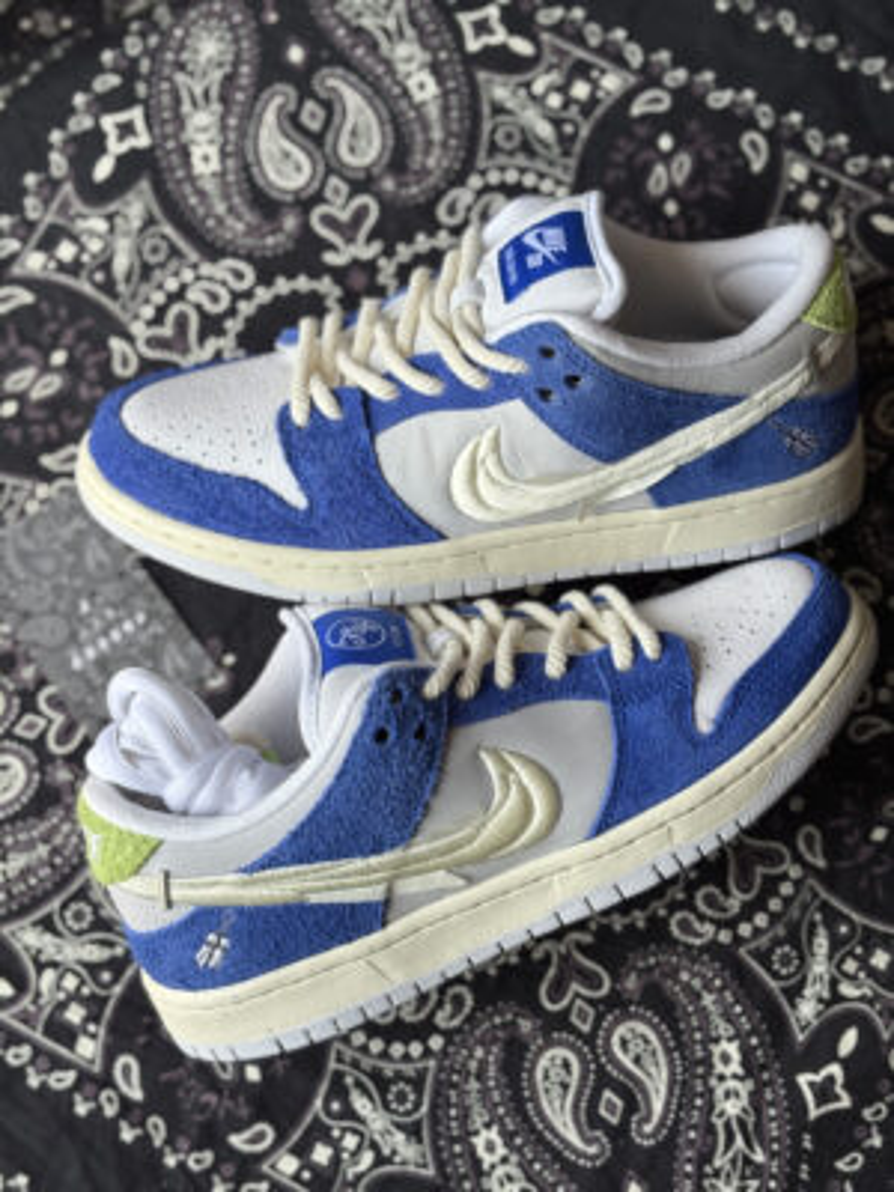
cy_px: 596
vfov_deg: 36.8
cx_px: 447
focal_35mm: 52
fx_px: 1791
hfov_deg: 28.0
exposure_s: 1/586
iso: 32
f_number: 1.6
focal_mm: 5.96
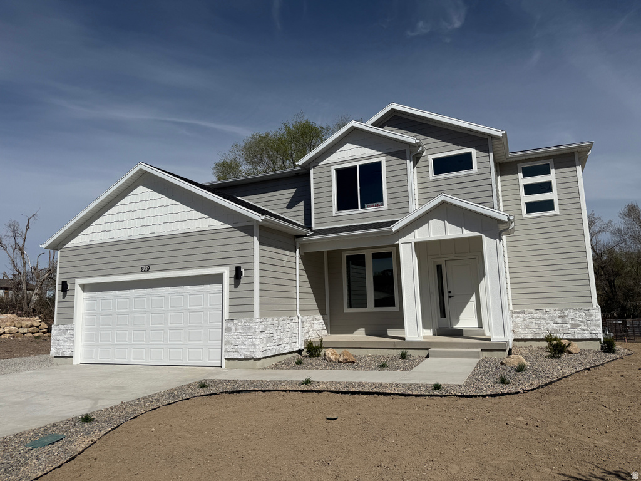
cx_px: 320
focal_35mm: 24
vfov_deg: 56.8
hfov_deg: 71.6
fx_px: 444
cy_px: 240
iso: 80
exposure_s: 1/14286
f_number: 1.78
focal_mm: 6.76
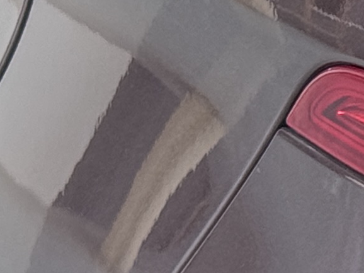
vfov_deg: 4.4
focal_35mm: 335
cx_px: 1197
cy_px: -154
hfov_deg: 5.5
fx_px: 3521
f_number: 1.78
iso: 100
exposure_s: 1/110
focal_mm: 6.76
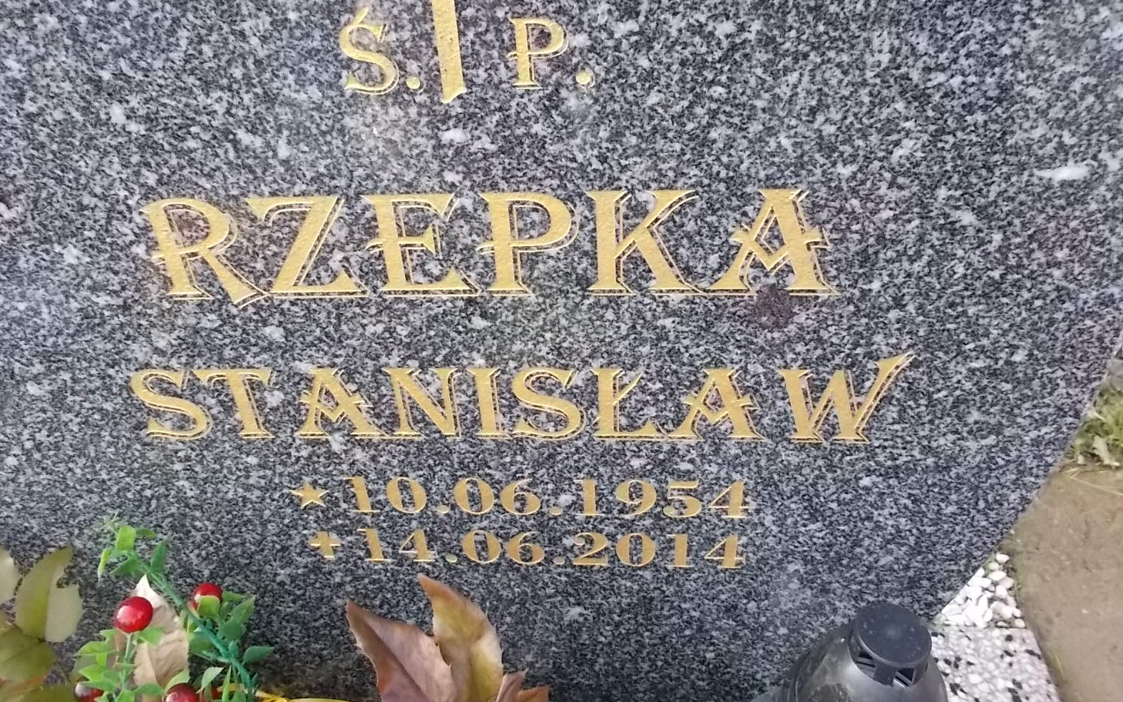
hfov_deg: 66.5
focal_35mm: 28
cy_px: 295
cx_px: 556
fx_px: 857
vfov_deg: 44.4
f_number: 3.2
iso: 400
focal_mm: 4.6
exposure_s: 1/320
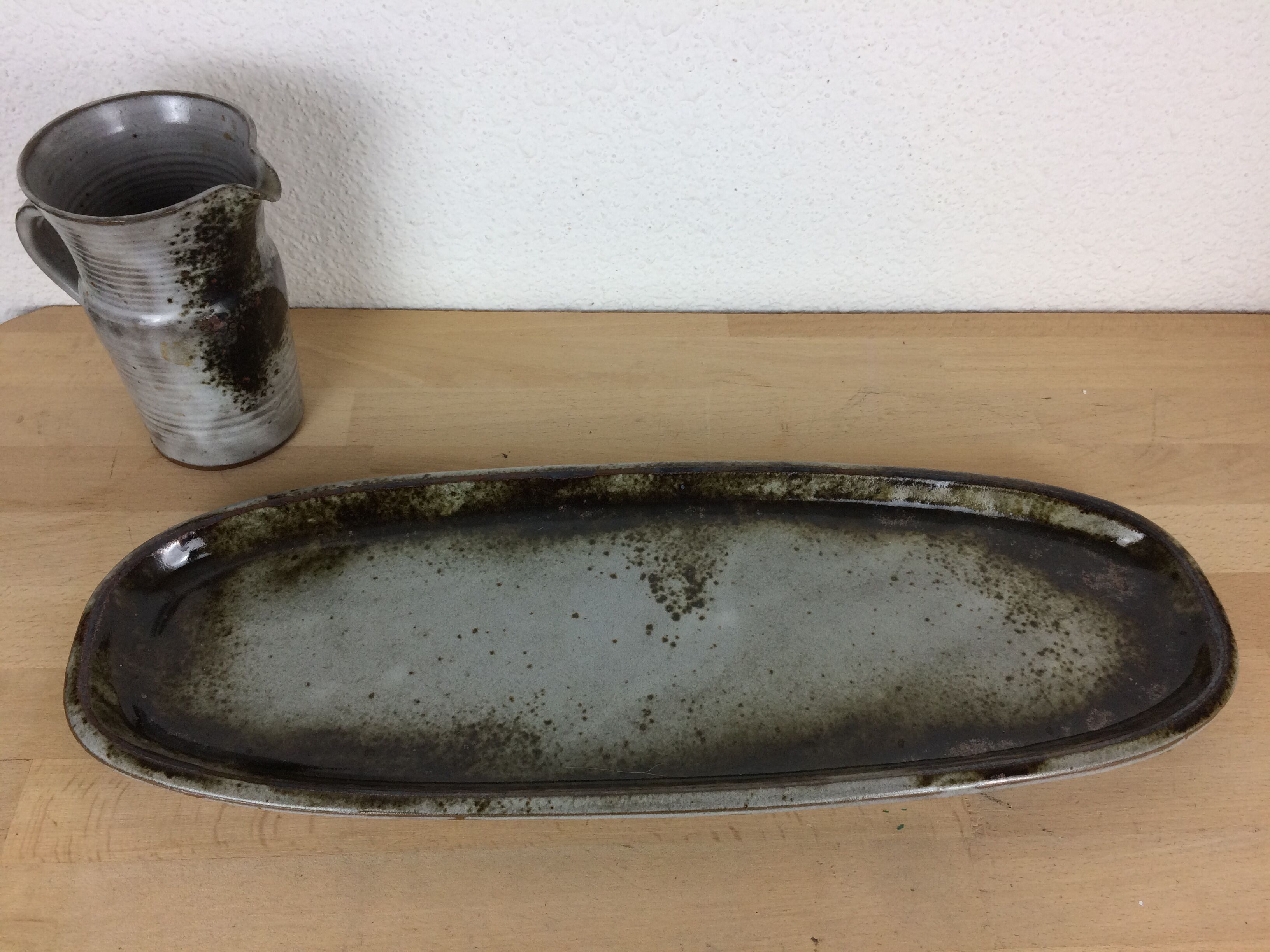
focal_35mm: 29
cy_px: 476
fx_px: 1064
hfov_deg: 61.7
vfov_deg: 48.2
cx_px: 635
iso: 64
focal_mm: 4.15
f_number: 2.2
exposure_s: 1/100
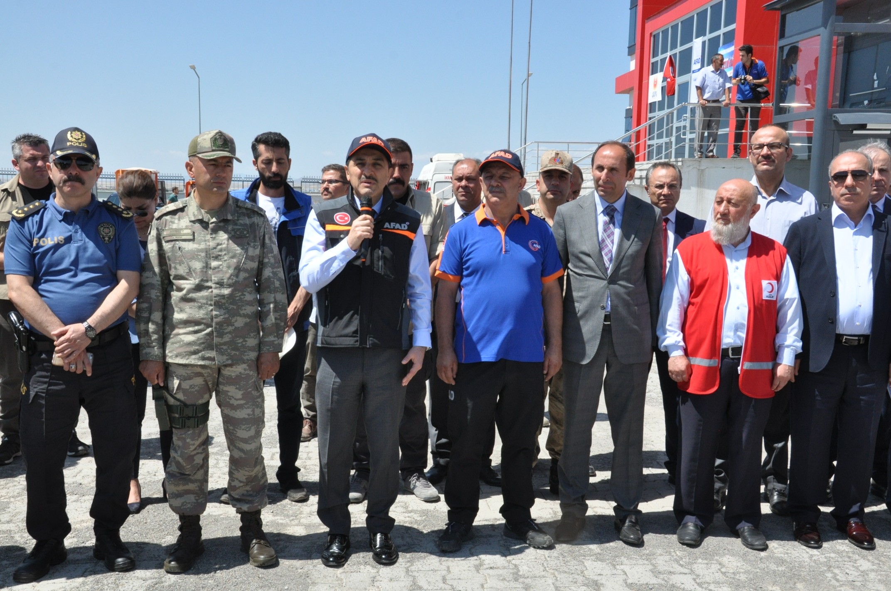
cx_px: 446
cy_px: 296
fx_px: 964
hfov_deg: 49.6
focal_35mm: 39
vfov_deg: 34.1
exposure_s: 1/640
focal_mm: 26
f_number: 13
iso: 800
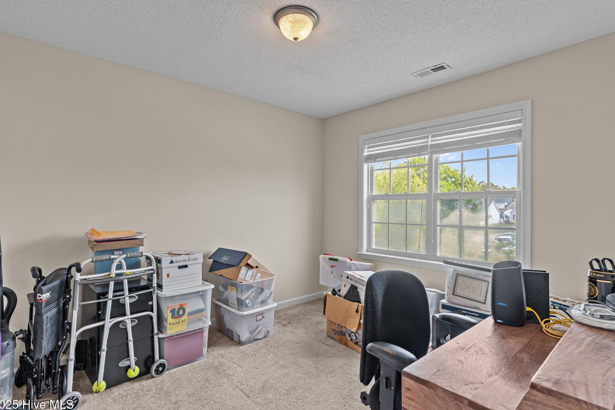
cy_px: 207
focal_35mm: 18
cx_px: 307
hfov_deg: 90.0
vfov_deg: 67.4
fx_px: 307
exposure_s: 1/3
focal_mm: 17
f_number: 7.1
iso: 160
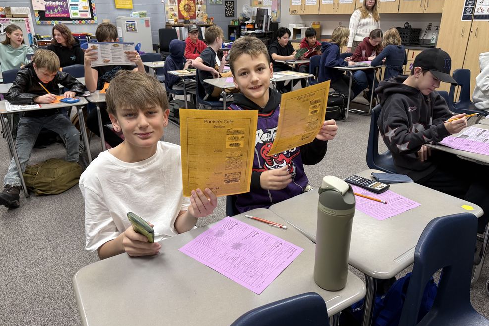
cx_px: 246
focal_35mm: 26
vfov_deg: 49.5
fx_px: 353
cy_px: 157
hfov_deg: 69.4
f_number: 1.78
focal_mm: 6.76
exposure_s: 1/60
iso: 160
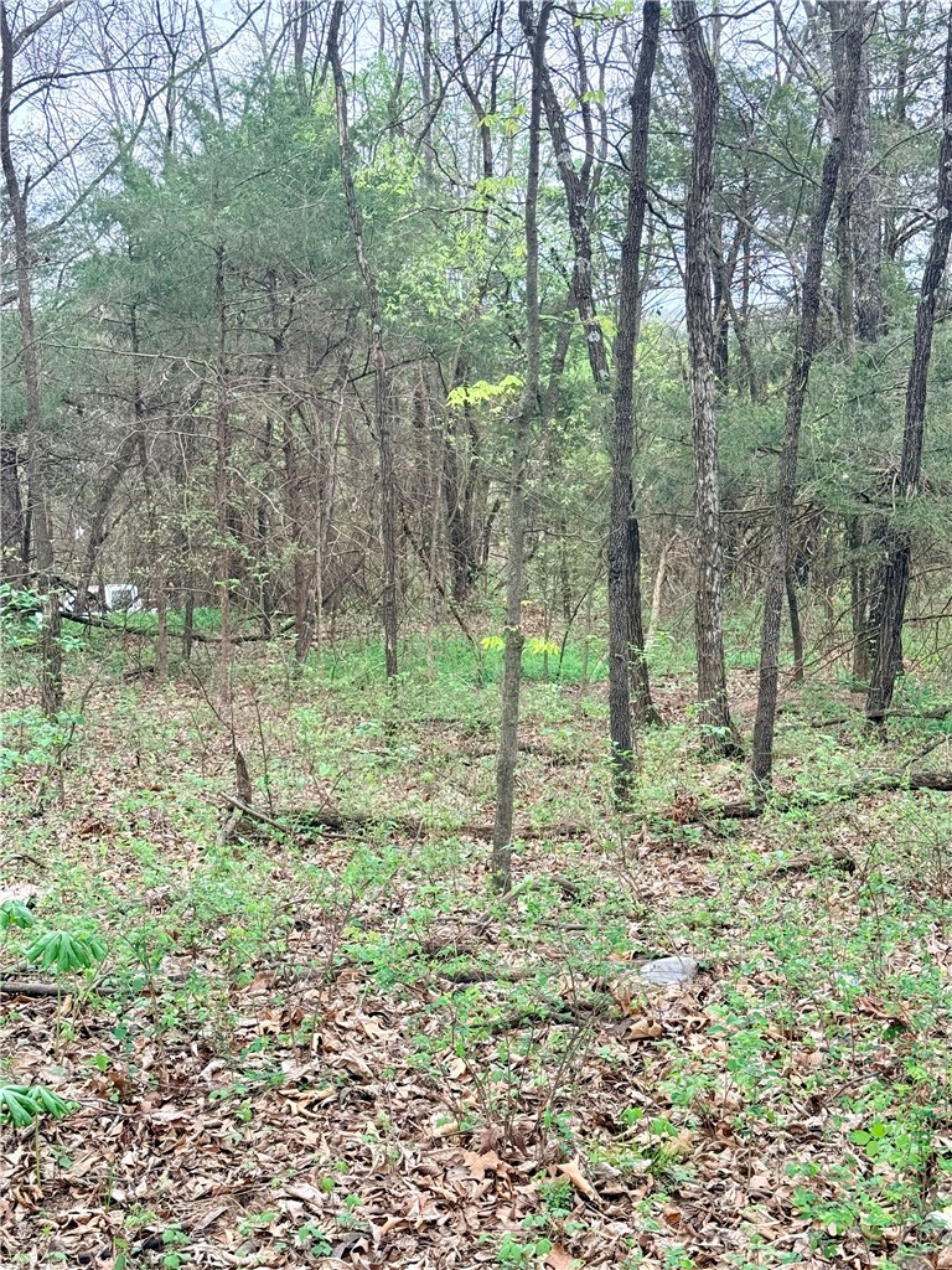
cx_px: 476
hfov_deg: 30.3
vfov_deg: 39.7
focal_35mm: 48
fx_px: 1760
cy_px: 635
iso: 80
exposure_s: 1/769
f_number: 1.78
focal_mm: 6.76
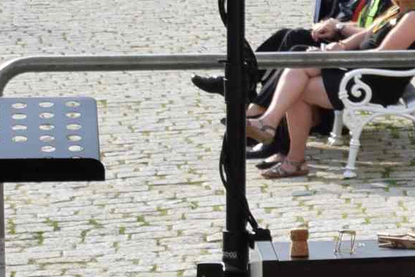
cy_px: 109
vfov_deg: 5.1
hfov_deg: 7.0
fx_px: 3145
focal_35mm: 273
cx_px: 1059
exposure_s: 1/200
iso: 400
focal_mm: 35
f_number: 13
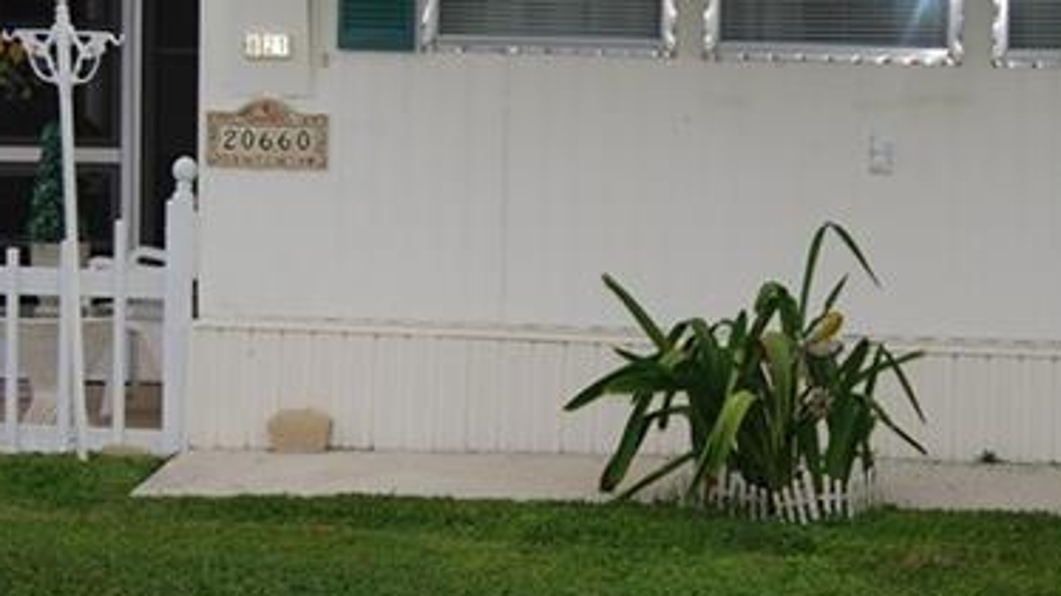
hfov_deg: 19.1
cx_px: 511
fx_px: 3150
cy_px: 131
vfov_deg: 10.8
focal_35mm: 112
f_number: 5.6
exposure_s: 1/125
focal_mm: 26
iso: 100
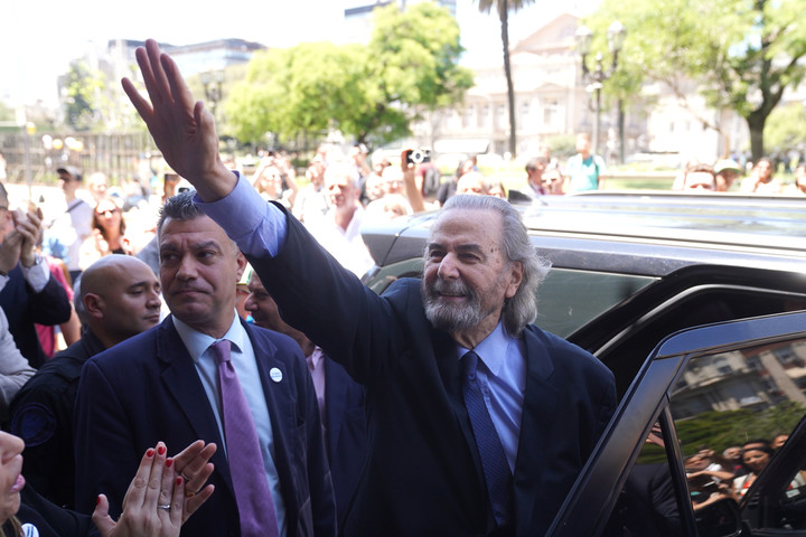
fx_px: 761
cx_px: 403
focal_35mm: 34
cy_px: 268
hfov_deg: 55.8
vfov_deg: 38.9
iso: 400
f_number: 3.5
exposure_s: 1/500
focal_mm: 34
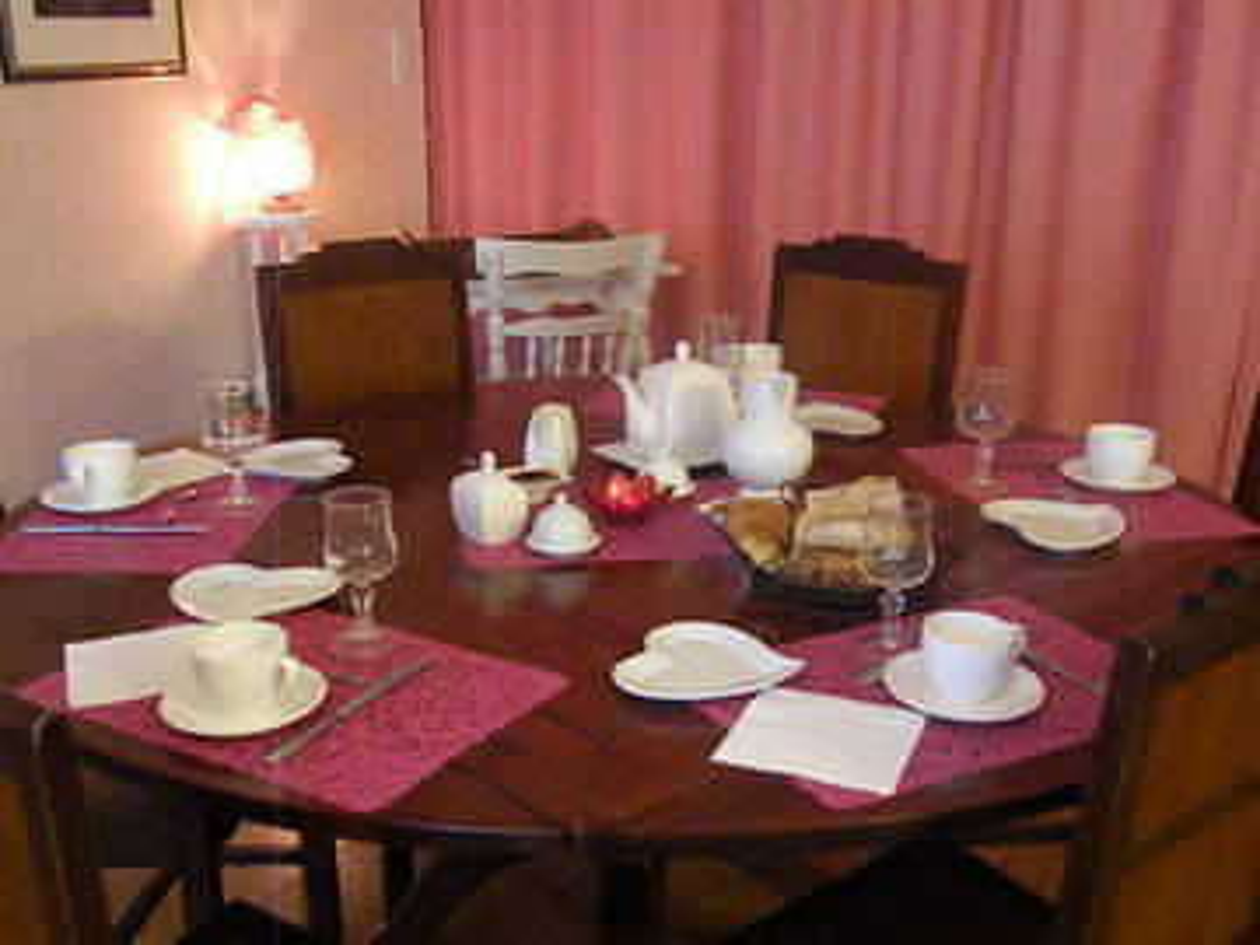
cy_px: 472
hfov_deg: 44.8
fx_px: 1529
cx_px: 630
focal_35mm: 42
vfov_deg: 34.3
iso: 1600
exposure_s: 1/31.3
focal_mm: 7.4
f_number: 3.2
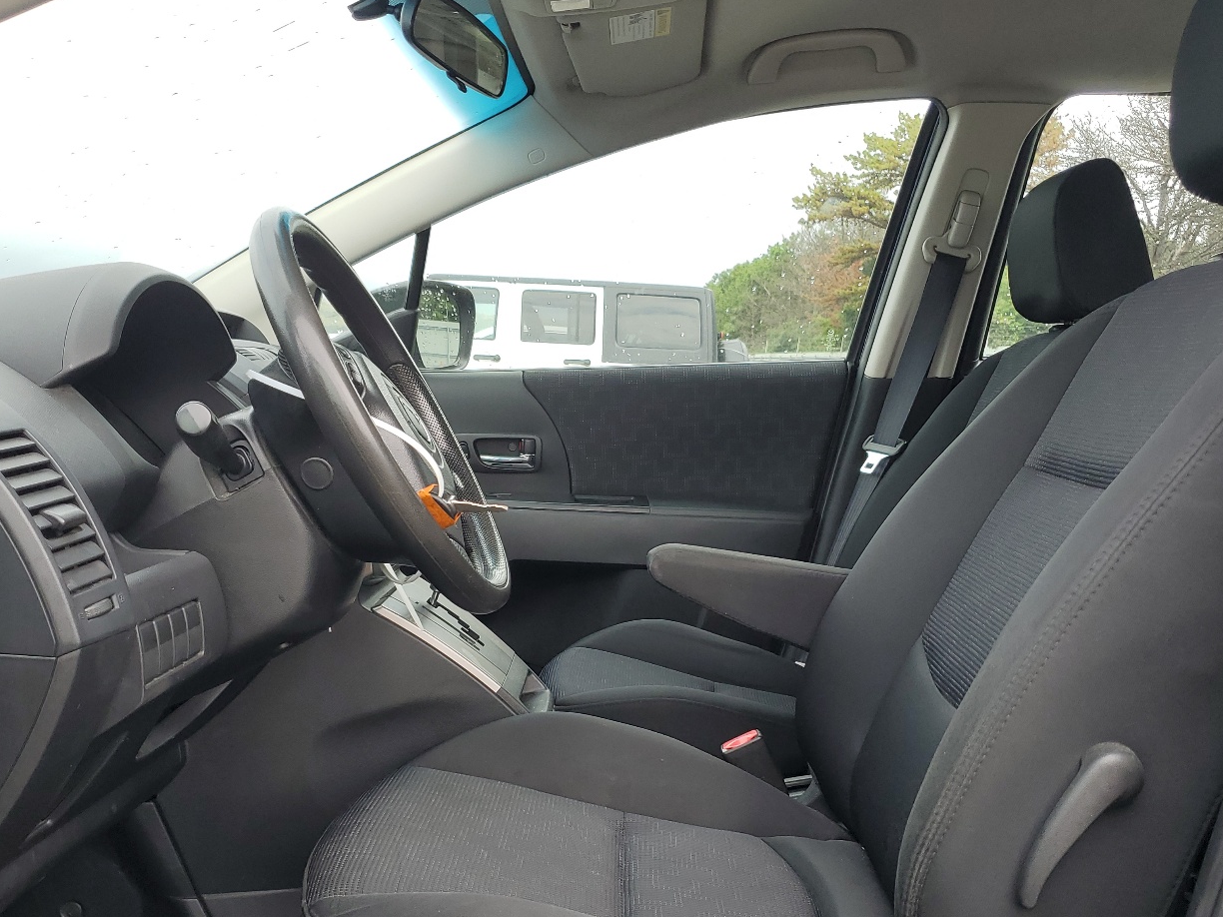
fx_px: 1201
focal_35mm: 34
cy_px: 593
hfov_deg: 53.9
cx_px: 575
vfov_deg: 41.4
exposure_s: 1/500
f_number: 1.5
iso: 50
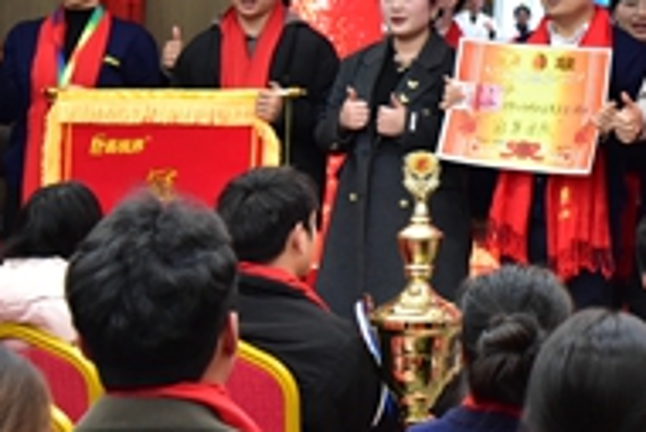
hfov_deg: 13.6
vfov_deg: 9.4
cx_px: 826
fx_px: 2604
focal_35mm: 145
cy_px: -10
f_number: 6.3
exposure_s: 1/100
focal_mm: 46
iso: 4000
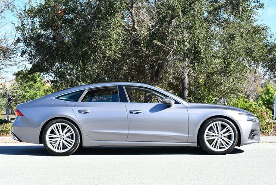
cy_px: 92
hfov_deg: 35.6
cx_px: 138
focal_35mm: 56
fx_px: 430
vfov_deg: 24.2
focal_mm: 28
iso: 200
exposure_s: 1/250
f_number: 7.1
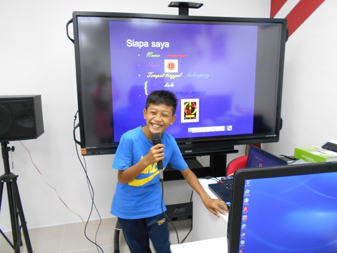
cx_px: 168
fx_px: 253
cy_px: 126
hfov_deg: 67.3
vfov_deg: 53.1
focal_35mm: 26
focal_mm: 4.6
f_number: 3.2
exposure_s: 1/30
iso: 400
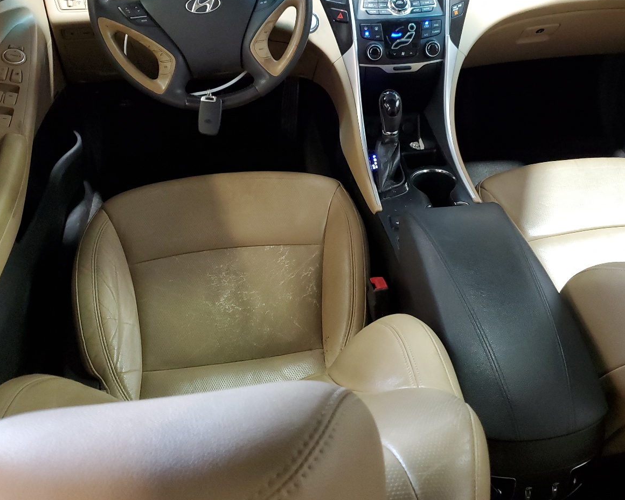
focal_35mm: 35
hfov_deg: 51.3
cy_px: 178
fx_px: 647
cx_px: 369
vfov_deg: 41.8
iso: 310
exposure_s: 1/40
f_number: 1.5
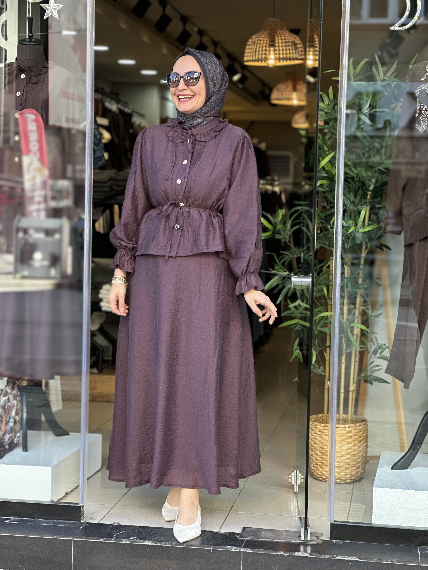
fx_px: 1269
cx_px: 214
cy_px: 285
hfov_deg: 19.1
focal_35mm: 77
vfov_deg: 25.3
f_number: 2.8
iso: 80
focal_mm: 9
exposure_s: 1/121
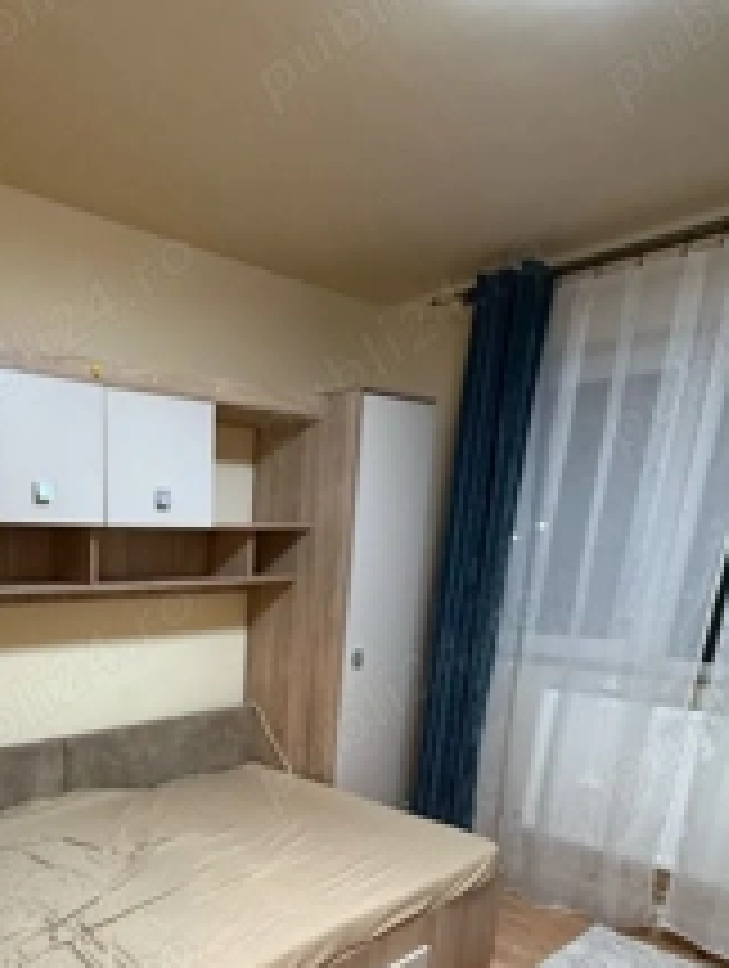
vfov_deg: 62.6
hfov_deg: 49.9
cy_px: 747
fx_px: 728
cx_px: 140
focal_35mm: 26
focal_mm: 2.22
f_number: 2.2
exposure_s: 1/50
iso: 200
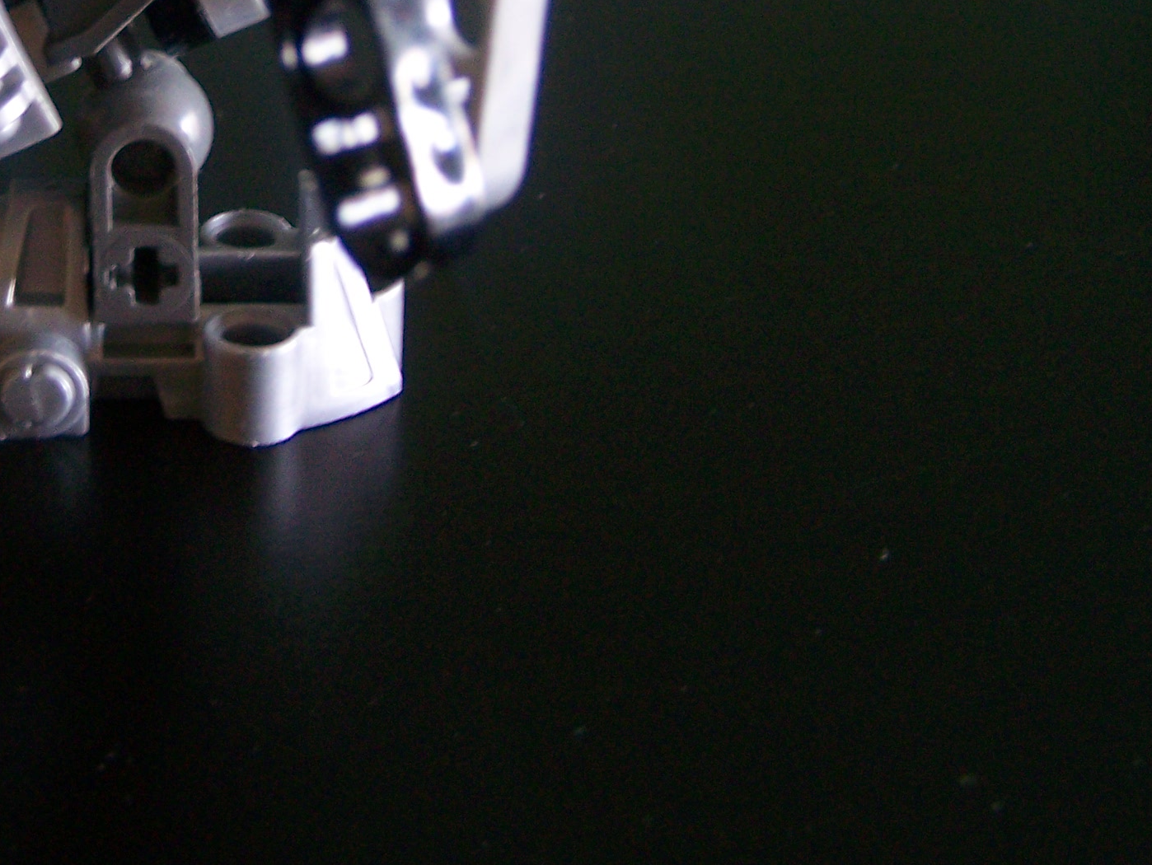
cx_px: 190
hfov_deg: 24.8
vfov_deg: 18.7
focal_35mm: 77
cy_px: 28
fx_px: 2564
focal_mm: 6.3
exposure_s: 1/8
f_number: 2.8
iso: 160
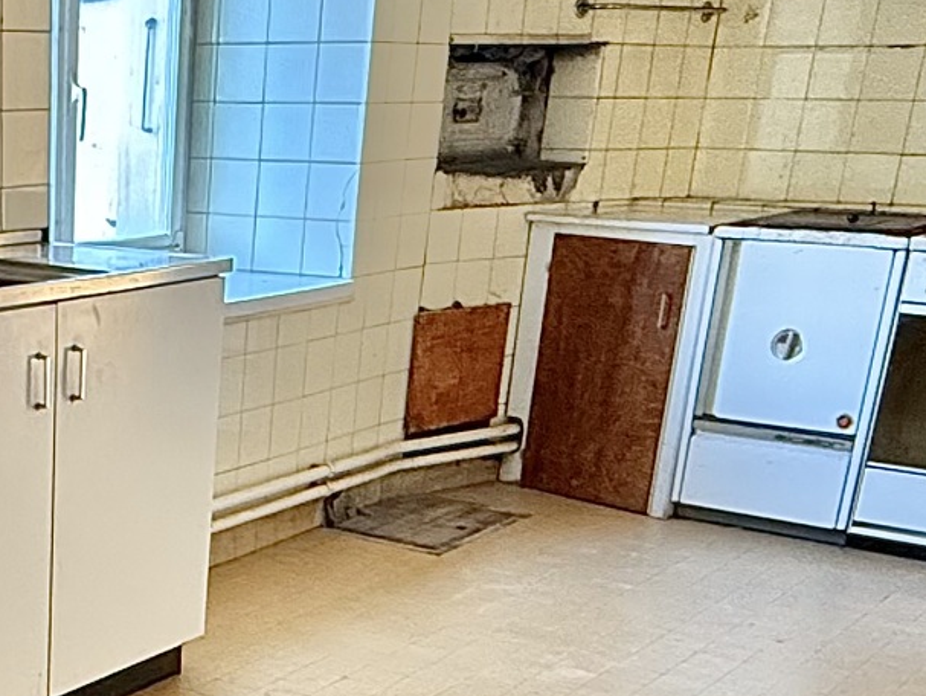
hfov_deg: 30.2
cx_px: -18
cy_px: 719
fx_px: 1579
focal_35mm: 59
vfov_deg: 23.6
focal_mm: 2.22
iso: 640
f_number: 2.2
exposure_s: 1/60
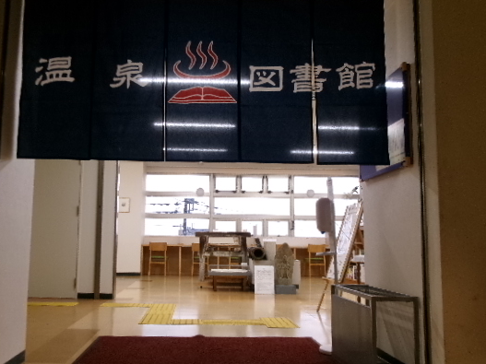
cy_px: 186
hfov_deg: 53.8
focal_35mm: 34
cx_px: 207
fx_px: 477
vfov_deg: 41.8
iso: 232
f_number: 3.9
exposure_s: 1/34
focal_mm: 5.1
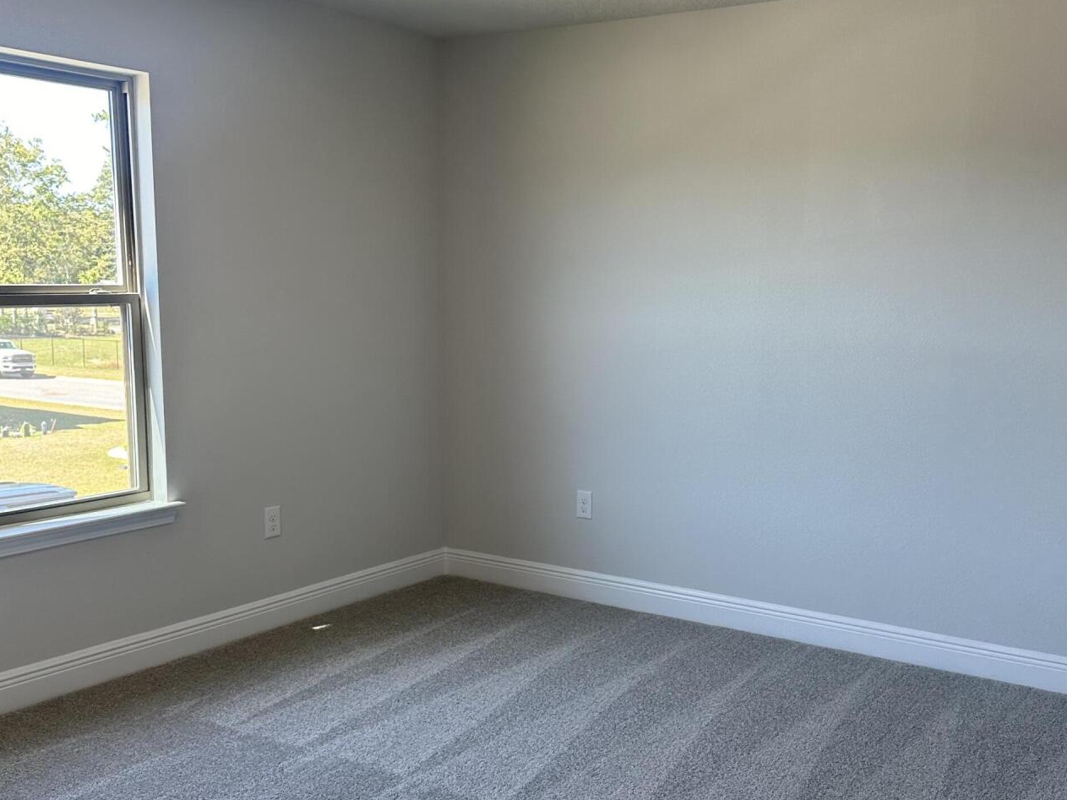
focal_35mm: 38
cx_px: 603
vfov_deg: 37.6
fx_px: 1171
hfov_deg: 48.9
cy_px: 456
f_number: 1.78
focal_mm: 6.86
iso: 80
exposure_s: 1/132
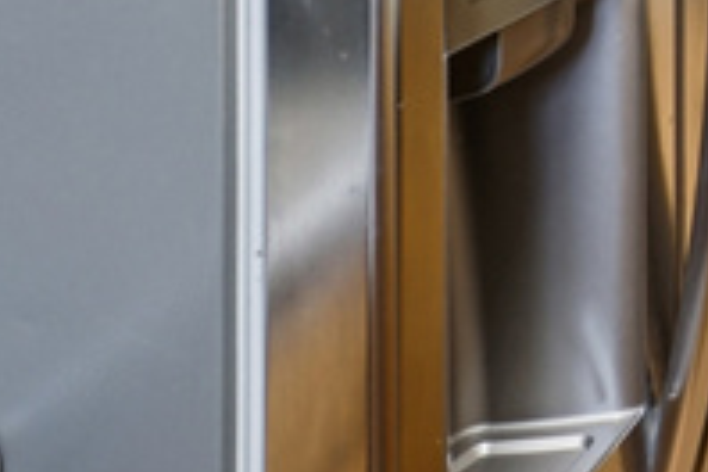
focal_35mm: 88
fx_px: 1731
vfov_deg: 13.4
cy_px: -470
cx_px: 1344
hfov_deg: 17.7
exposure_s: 1/20
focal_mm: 17
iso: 400
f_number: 8
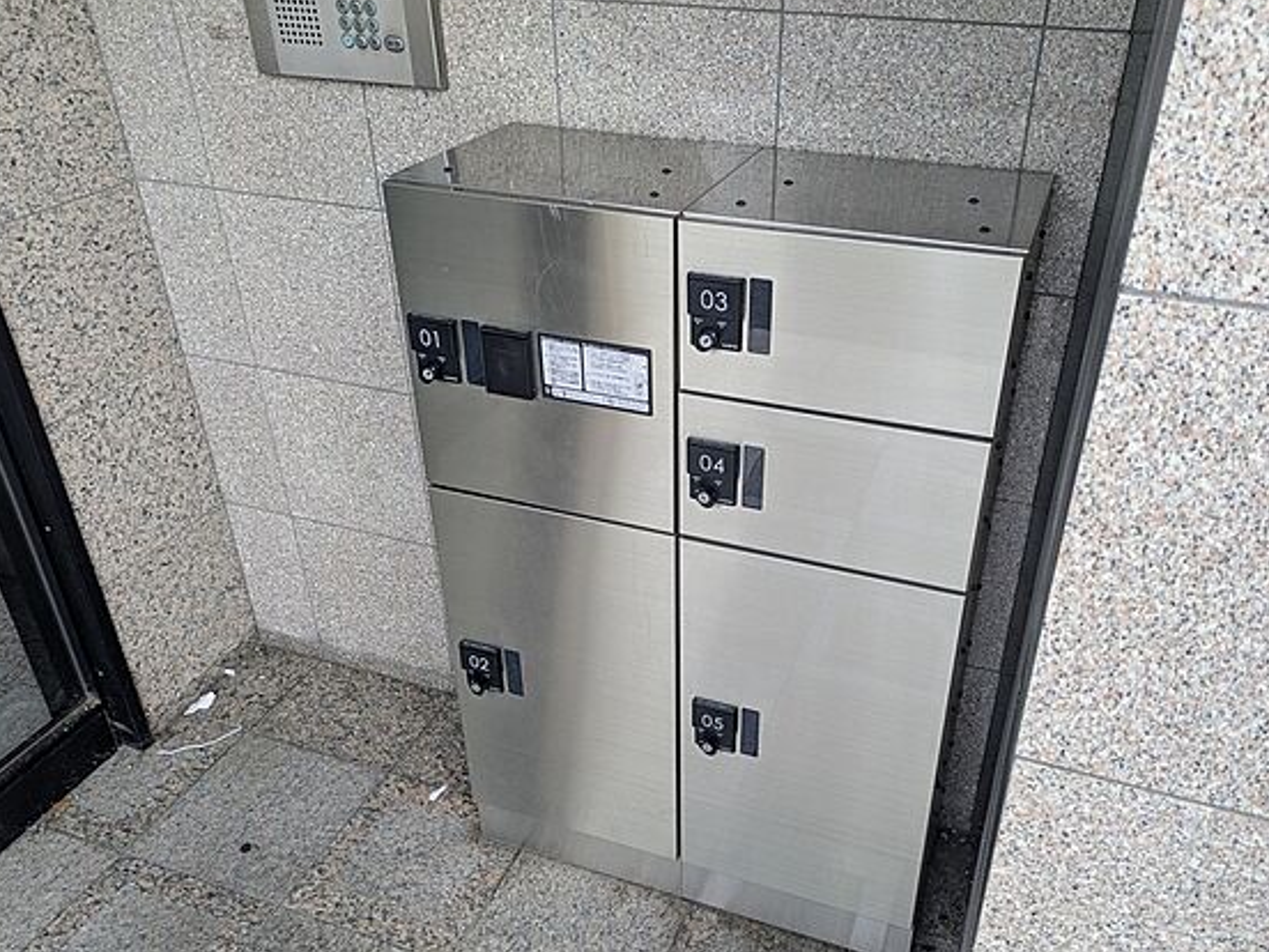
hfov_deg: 61.4
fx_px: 1063
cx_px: 724
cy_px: 515
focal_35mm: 29
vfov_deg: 48.2
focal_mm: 5.43
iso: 61
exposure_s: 1/181
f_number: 1.89
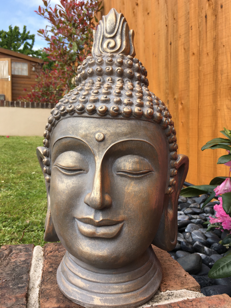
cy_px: 154
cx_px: 116
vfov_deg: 61.7
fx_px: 258
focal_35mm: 29
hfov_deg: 48.2
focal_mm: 4.15
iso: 25
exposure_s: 1/680
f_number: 2.2
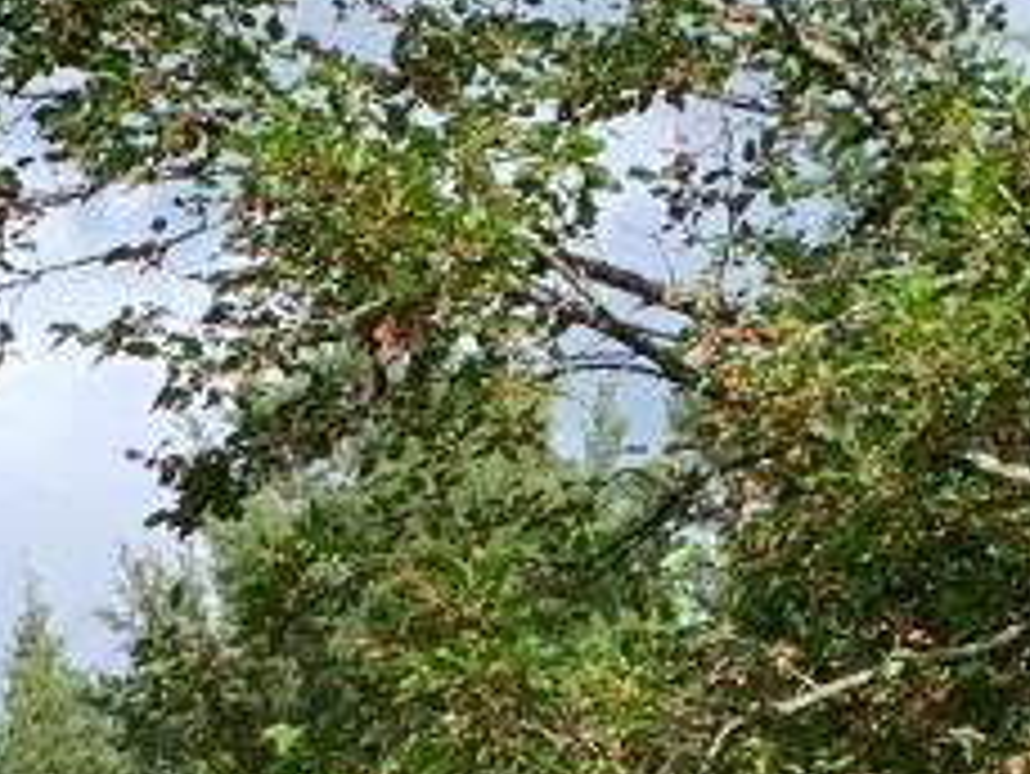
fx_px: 5061
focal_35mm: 170
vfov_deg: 7.8
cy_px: 2140
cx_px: 99
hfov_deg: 11.5
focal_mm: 4.25
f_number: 1.8
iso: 25
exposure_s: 1/737
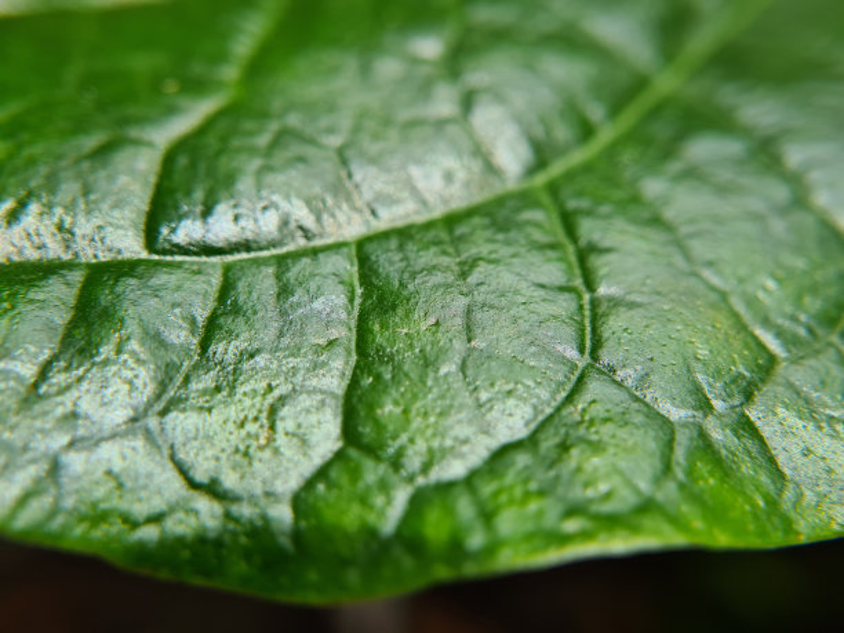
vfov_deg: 53.1
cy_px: 316
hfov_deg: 67.3
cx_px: 422
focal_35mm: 26
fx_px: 634
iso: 50
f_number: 1.8
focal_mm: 5.4
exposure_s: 1/848
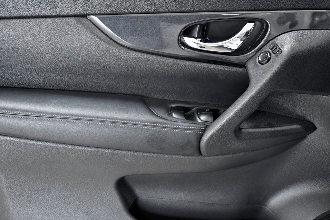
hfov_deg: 28.1
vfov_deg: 18.9
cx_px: 165
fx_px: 660
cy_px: 110
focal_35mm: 72
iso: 2500
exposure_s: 1/125
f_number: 6.3
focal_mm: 48
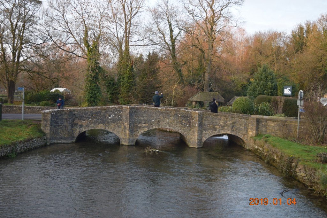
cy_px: 109
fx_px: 409
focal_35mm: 45
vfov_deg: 29.8
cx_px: 164
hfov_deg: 43.6
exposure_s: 1/125
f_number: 4.2
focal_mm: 30
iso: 200
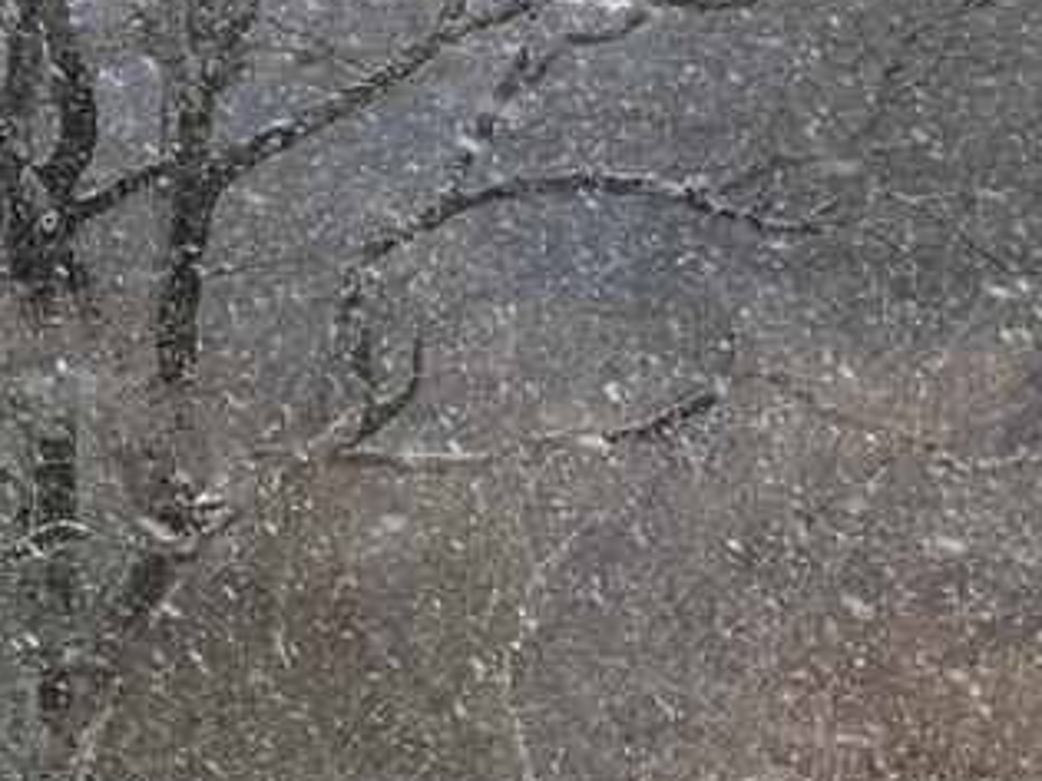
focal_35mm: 91
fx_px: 2738
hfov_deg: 18.9
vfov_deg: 16.0
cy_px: 721
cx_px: -539
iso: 20
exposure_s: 1/440
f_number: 1.8
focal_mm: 4
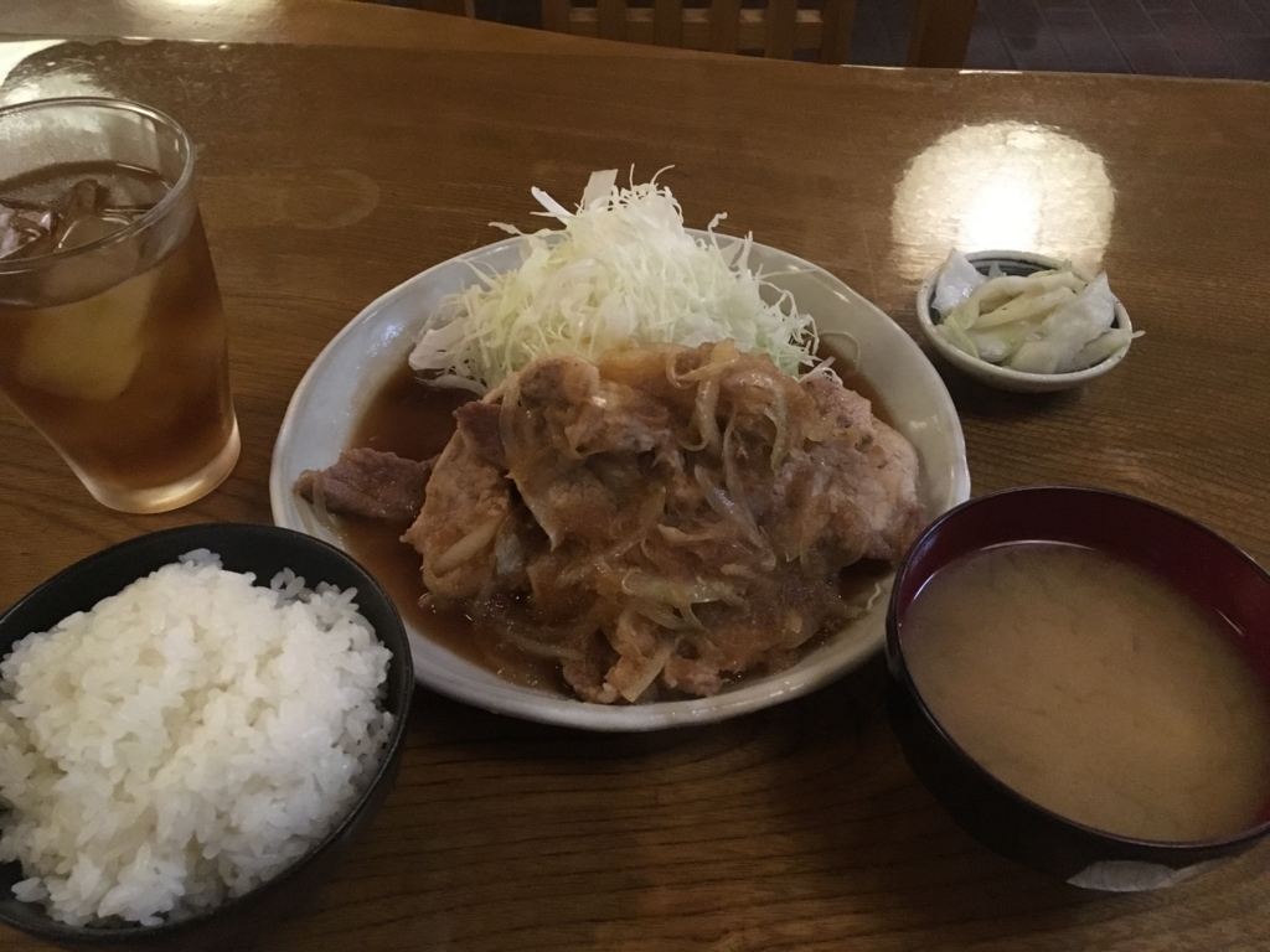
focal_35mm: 29
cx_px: 635
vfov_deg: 48.2
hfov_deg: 61.7
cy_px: 476
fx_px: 1064
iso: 320
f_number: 2.2
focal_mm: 4.15
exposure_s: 1/15
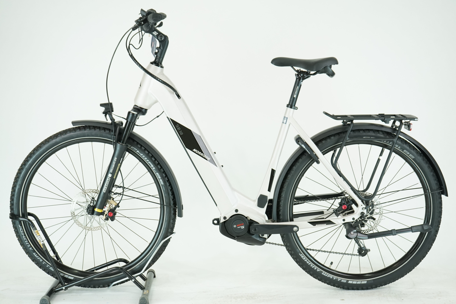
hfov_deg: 35.6
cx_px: 228
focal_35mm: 56
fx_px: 709
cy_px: 152
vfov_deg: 24.2
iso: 1600
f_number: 5.6
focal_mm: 56
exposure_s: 1/200
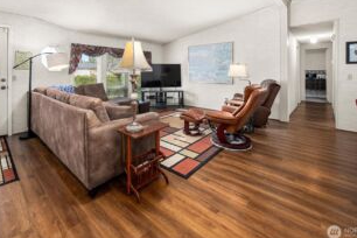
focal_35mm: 17
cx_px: 161
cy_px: 87
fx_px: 169
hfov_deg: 93.0
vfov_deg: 69.1
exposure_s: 1/13
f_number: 7.1
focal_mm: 13
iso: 1000
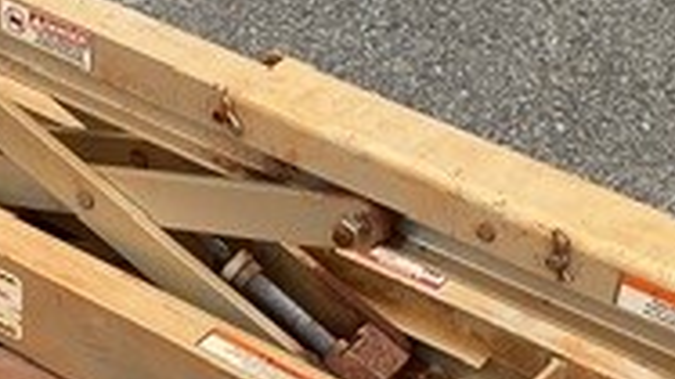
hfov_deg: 19.5
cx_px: 69
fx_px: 1932
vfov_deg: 10.9
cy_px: 509
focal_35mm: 108
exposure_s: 1/1311
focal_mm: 3
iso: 16
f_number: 1.8
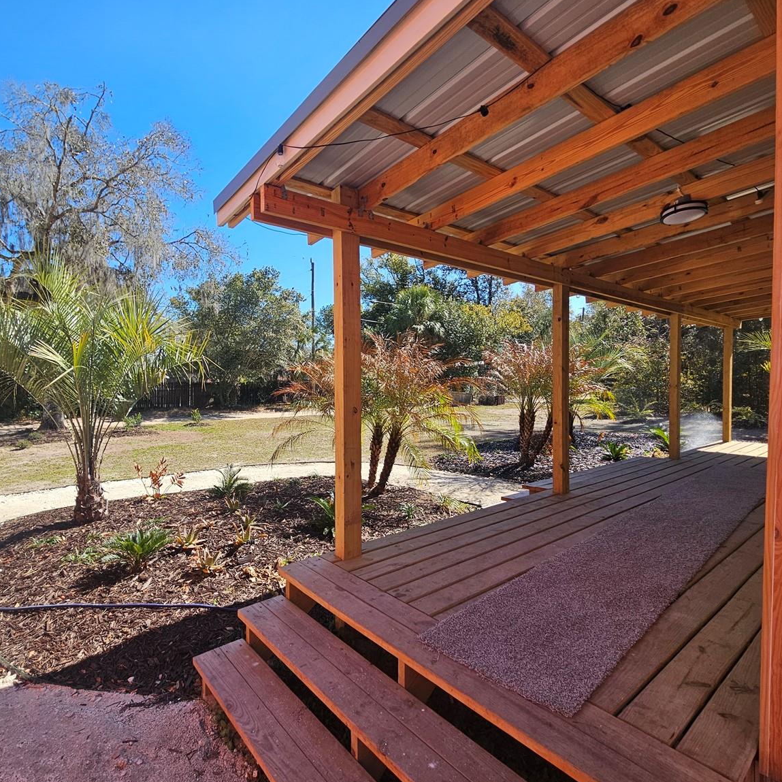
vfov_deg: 87.4
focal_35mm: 16
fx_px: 409
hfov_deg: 86.6
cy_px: 395
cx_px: 323
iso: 50
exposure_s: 1/1019
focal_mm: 2.2
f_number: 2.2
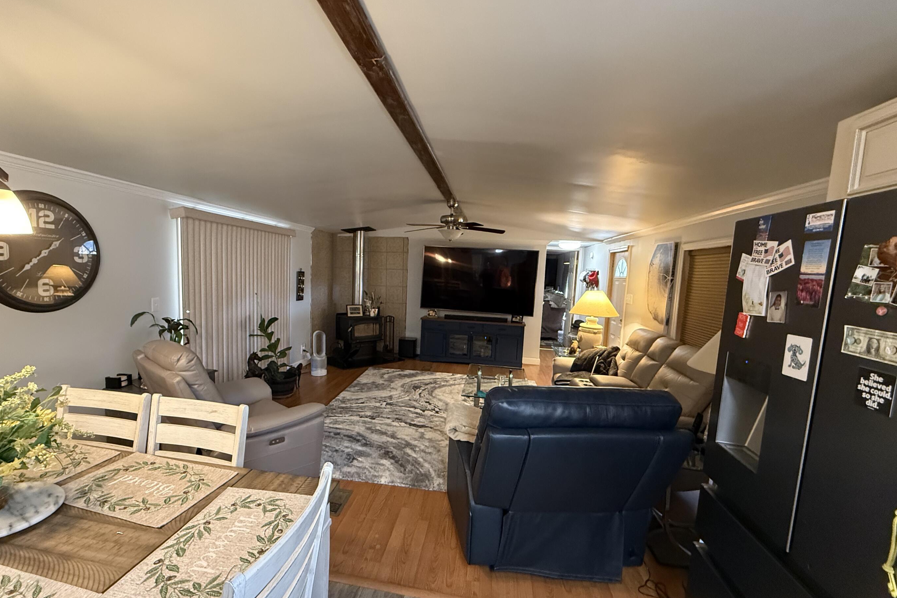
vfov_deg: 73.7
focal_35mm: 16
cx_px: 418
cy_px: 312
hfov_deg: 96.6
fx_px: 399
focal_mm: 2.22
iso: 640
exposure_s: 1/60
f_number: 2.2
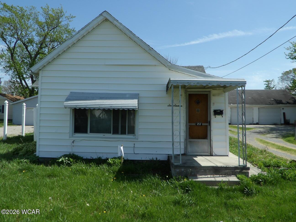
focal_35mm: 28
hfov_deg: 63.4
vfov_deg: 49.7
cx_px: 148
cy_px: 111
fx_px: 239
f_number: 4.3
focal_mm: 5.1
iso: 100
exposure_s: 1/757
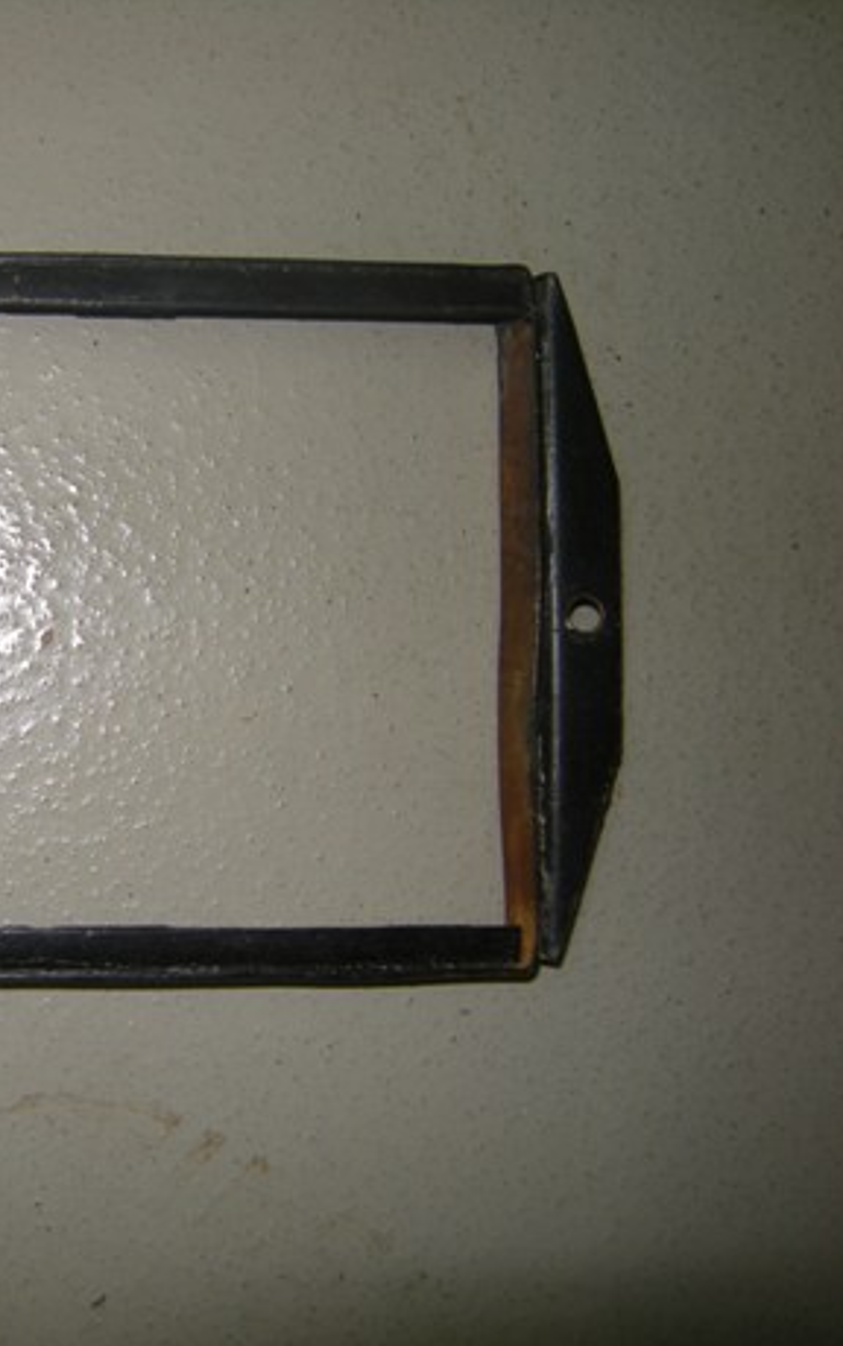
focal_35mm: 40
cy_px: 672
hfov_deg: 29.4
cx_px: -41
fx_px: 1469
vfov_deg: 49.3
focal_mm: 4.7
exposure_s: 1/32.7
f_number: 2.8
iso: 64
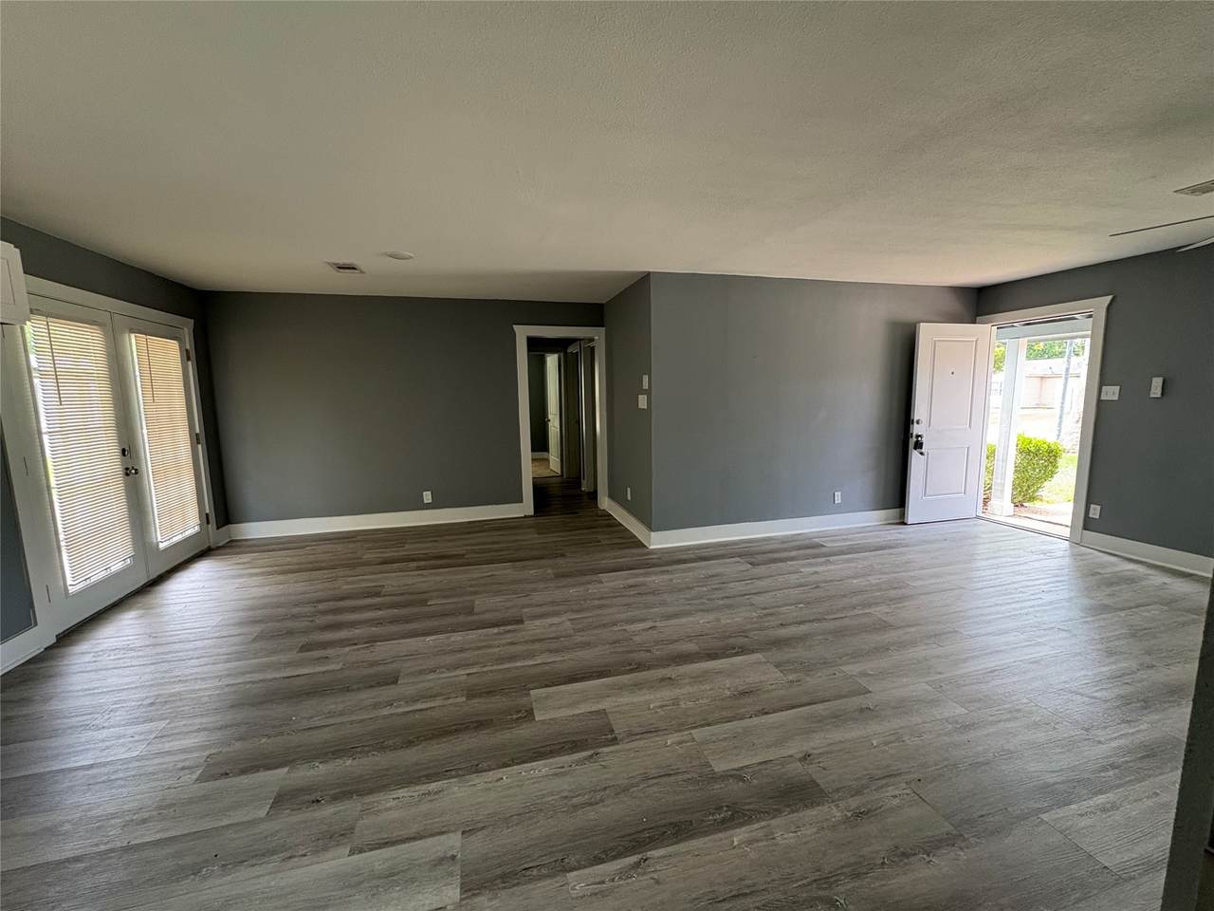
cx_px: 607
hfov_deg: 102.1
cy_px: 456
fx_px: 491
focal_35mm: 14
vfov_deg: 85.7
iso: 250
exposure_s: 1/60
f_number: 2.2
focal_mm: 2.22
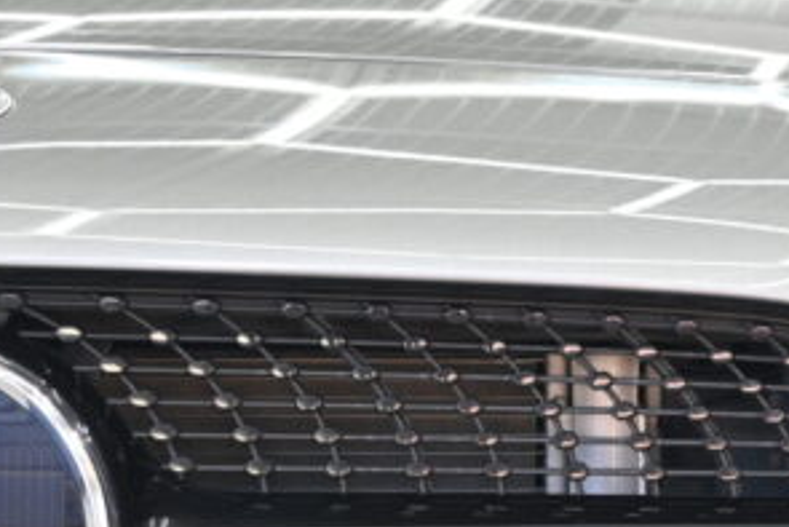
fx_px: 3593
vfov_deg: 8.3
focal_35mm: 164
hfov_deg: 12.4
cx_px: 821
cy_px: 571
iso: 400
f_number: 5
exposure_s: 1/60
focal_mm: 31.5
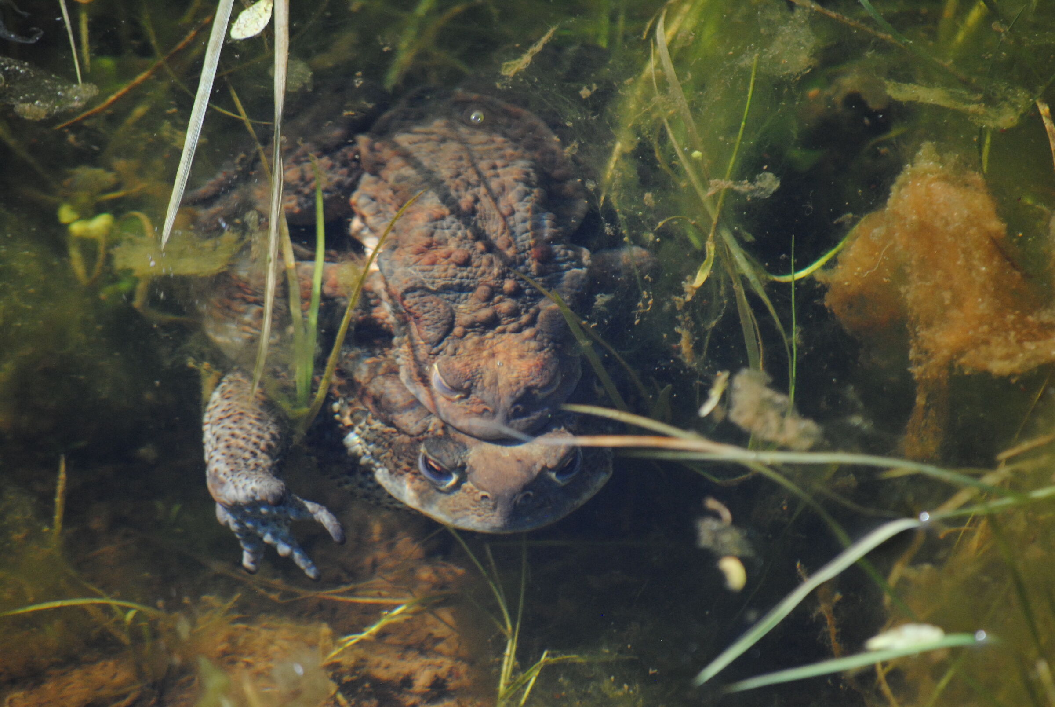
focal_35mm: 300
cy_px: 354
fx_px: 8803
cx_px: 528
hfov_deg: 6.9
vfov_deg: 4.6
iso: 560
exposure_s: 1/500
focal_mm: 200
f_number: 5.6
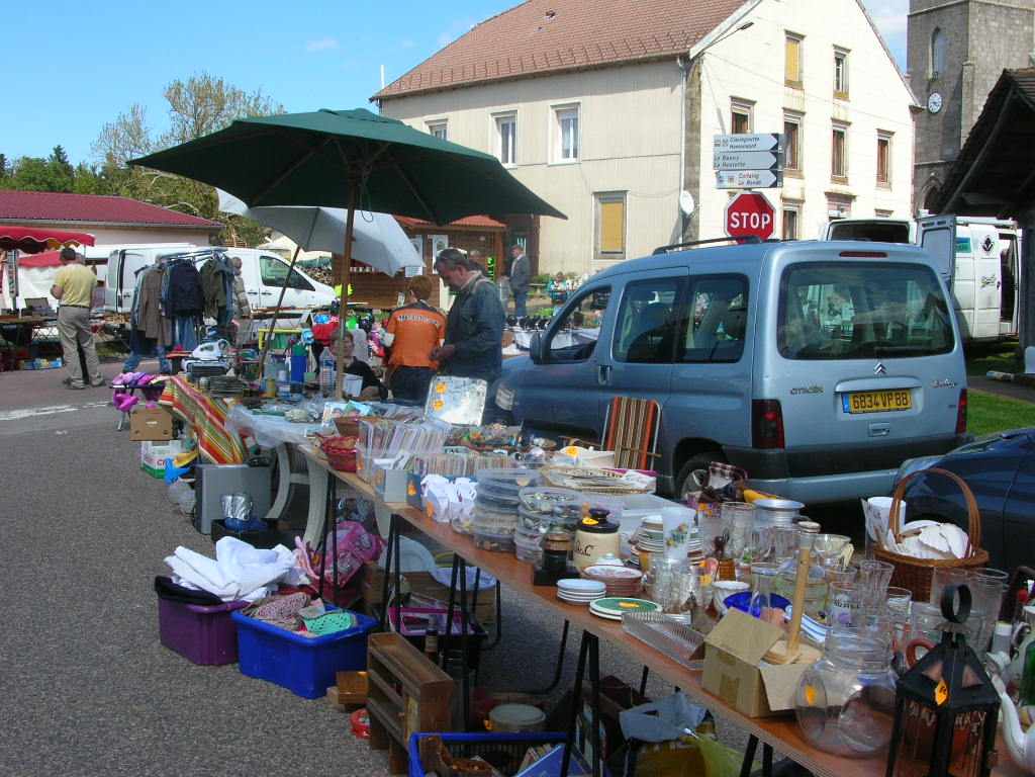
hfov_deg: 46.8
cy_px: 388
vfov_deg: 36.0
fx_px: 1196
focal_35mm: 40
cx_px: 518
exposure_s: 1/189
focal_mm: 6.6
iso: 50
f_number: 5.9
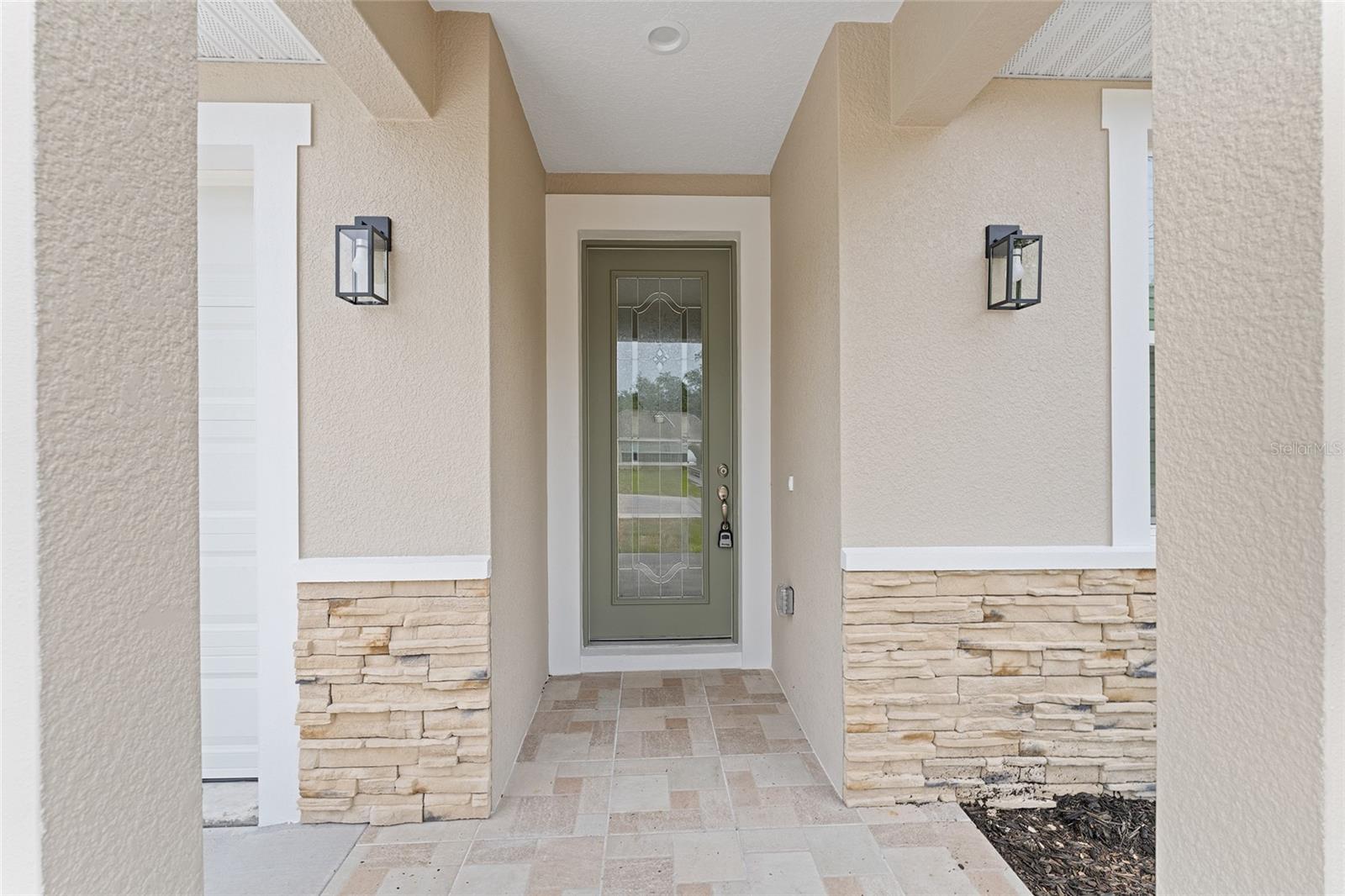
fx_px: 564
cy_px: 448
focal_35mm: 15
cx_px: 672
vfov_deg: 76.9
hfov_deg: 100.0
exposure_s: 1/125
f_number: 8
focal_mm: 15.1
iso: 320
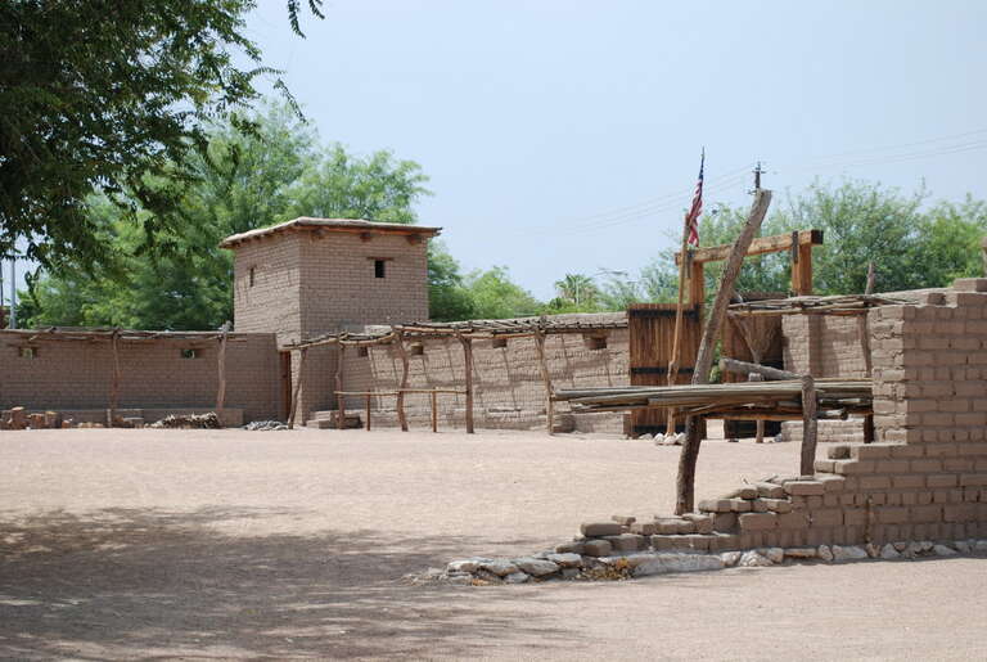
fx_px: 1977
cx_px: 494
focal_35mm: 72
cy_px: 331
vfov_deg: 19.0
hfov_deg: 28.0
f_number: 7.1
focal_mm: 48
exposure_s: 1/200
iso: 100
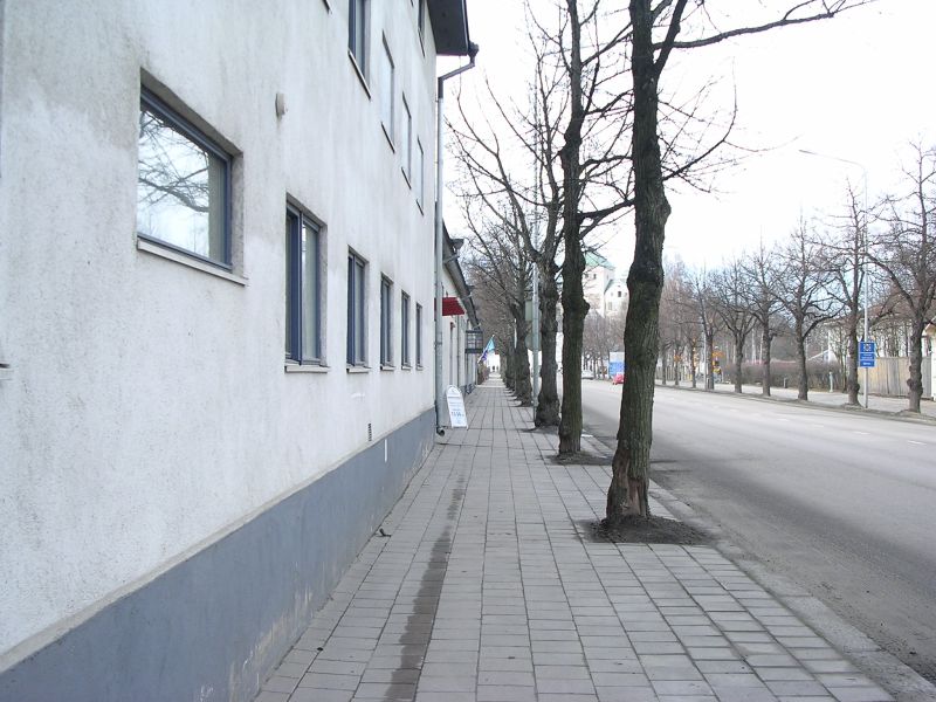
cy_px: 351
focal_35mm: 43
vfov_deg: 33.6
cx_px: 468
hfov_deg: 43.9
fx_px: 1163
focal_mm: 6.6
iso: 100
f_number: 3
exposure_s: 1/195
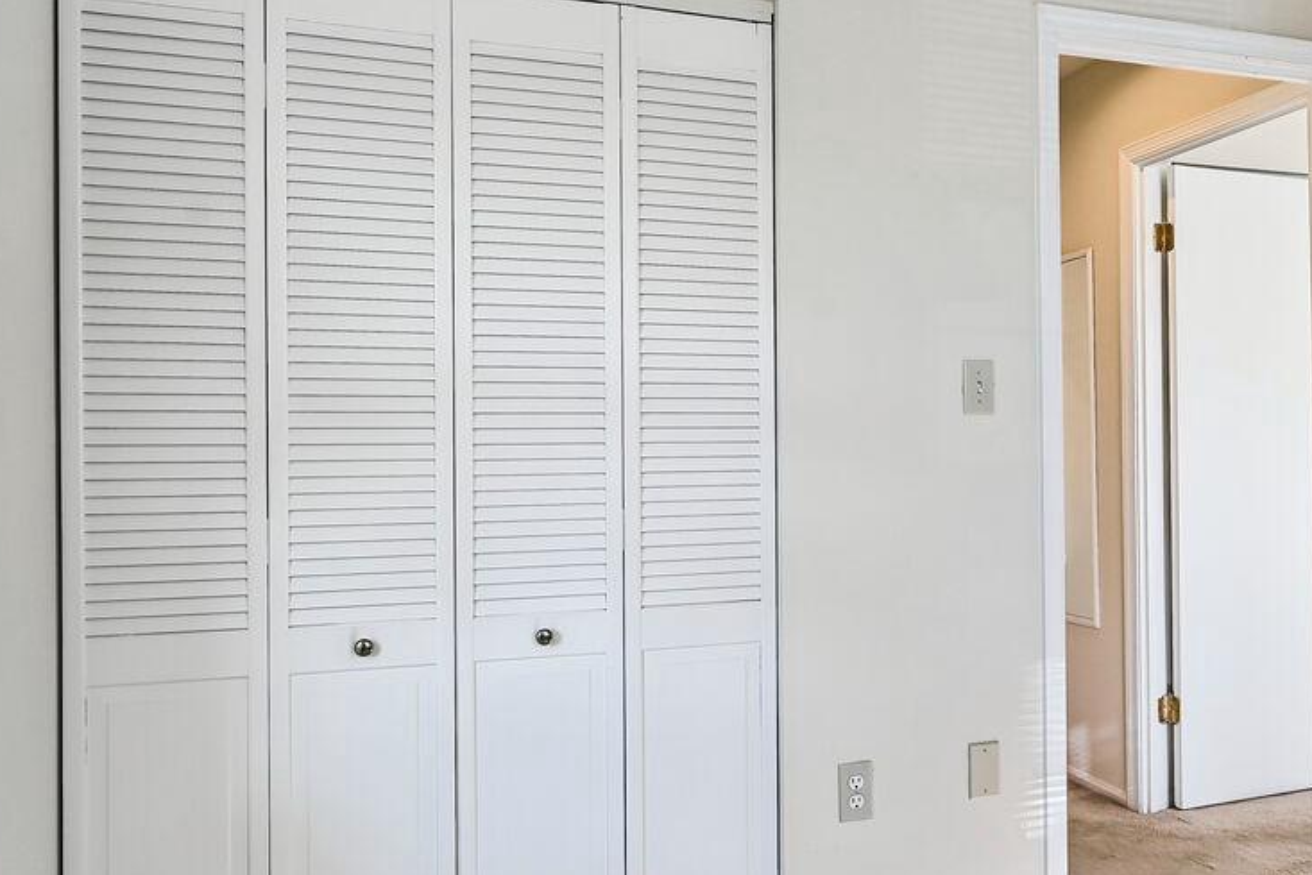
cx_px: 861
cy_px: 426
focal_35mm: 33
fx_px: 1203
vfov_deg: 40.0
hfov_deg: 56.1
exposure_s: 1/6
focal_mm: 14
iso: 200
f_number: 9
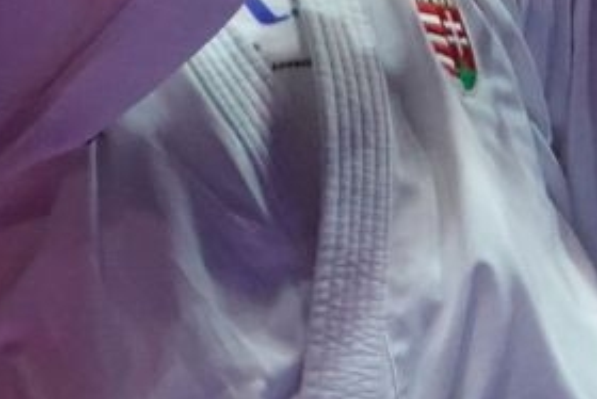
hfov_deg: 1.8
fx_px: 18980
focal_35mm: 1144
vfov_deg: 1.2
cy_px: 284
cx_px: 1817
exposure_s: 1/1000
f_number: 2.8
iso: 3200
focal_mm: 119
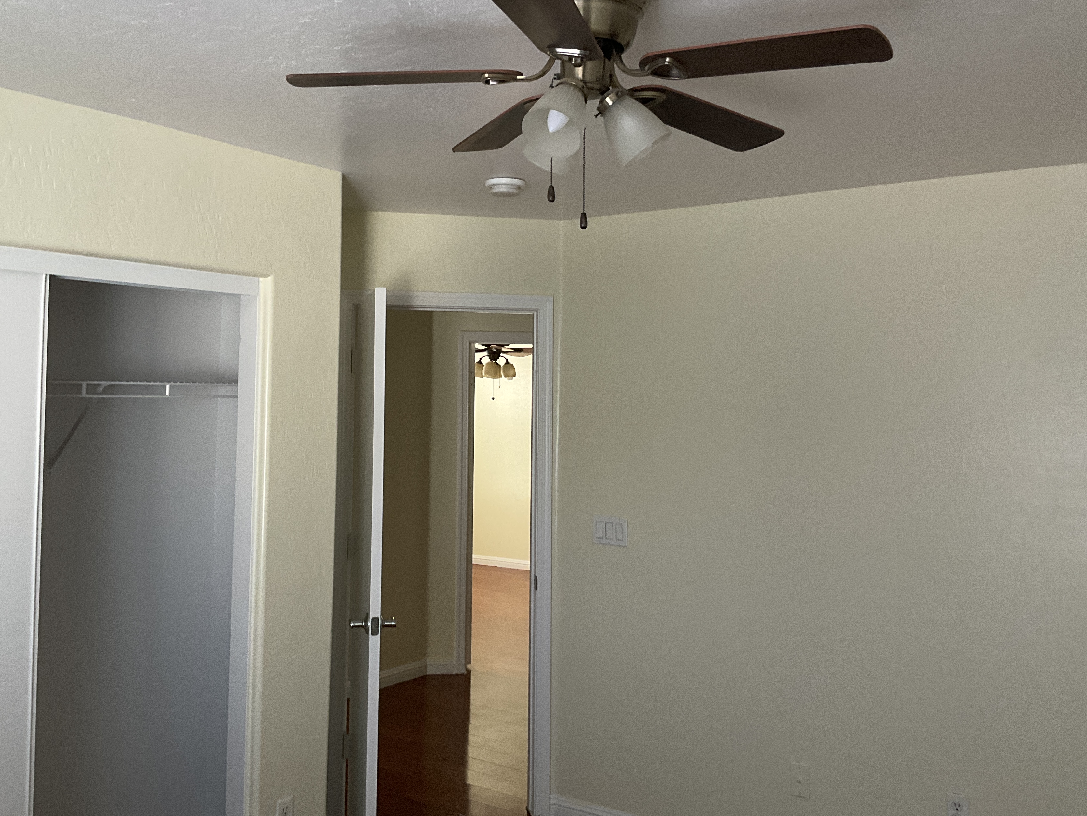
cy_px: 341
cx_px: 507
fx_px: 1099
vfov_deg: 40.6
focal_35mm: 35
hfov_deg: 52.6
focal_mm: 3
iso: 125
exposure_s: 1/60
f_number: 1.8
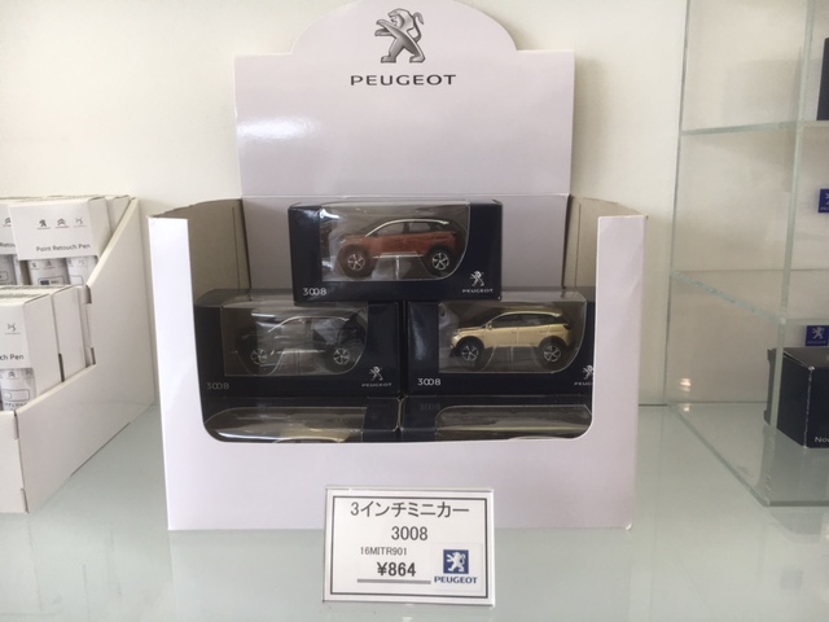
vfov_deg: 48.2
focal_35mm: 29
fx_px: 695
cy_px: 311
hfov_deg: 61.7
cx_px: 414
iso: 40
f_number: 2.2
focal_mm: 4.15
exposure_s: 1/120
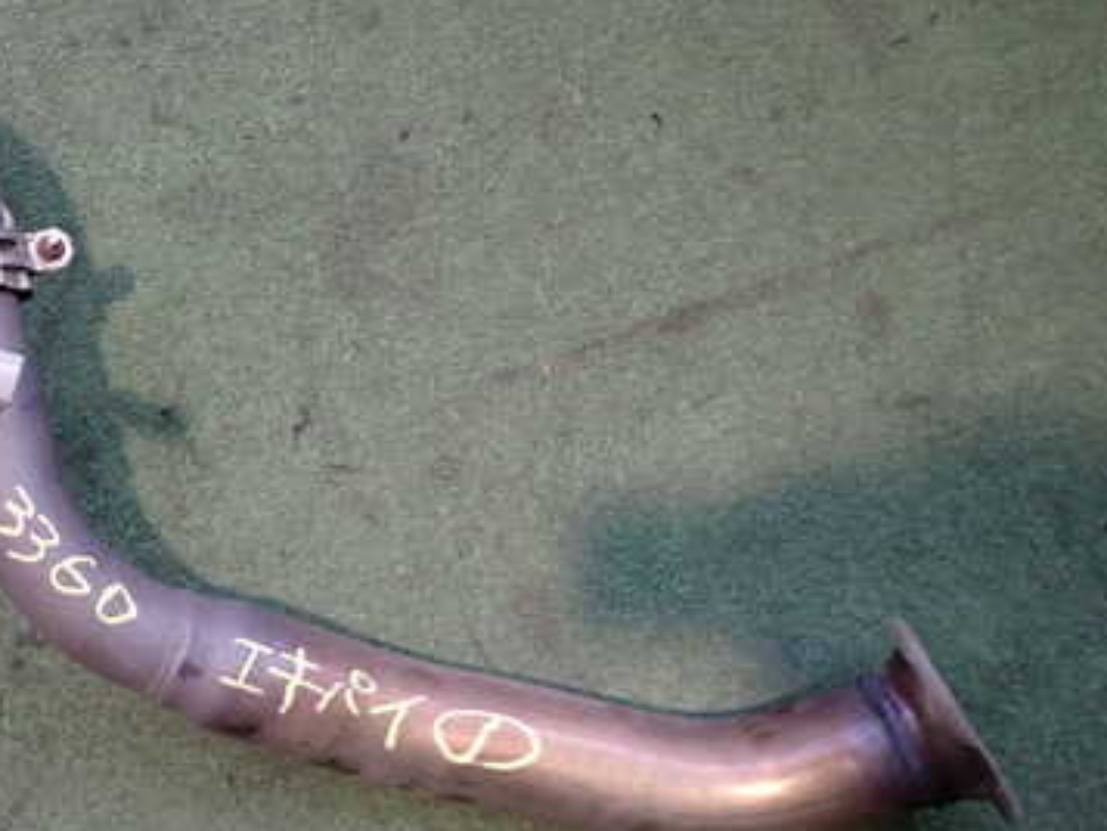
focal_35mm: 42
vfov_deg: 34.3
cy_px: 468
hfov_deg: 42.8
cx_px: 223
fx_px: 1344
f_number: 2
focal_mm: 4.5
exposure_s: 1/40
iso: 250
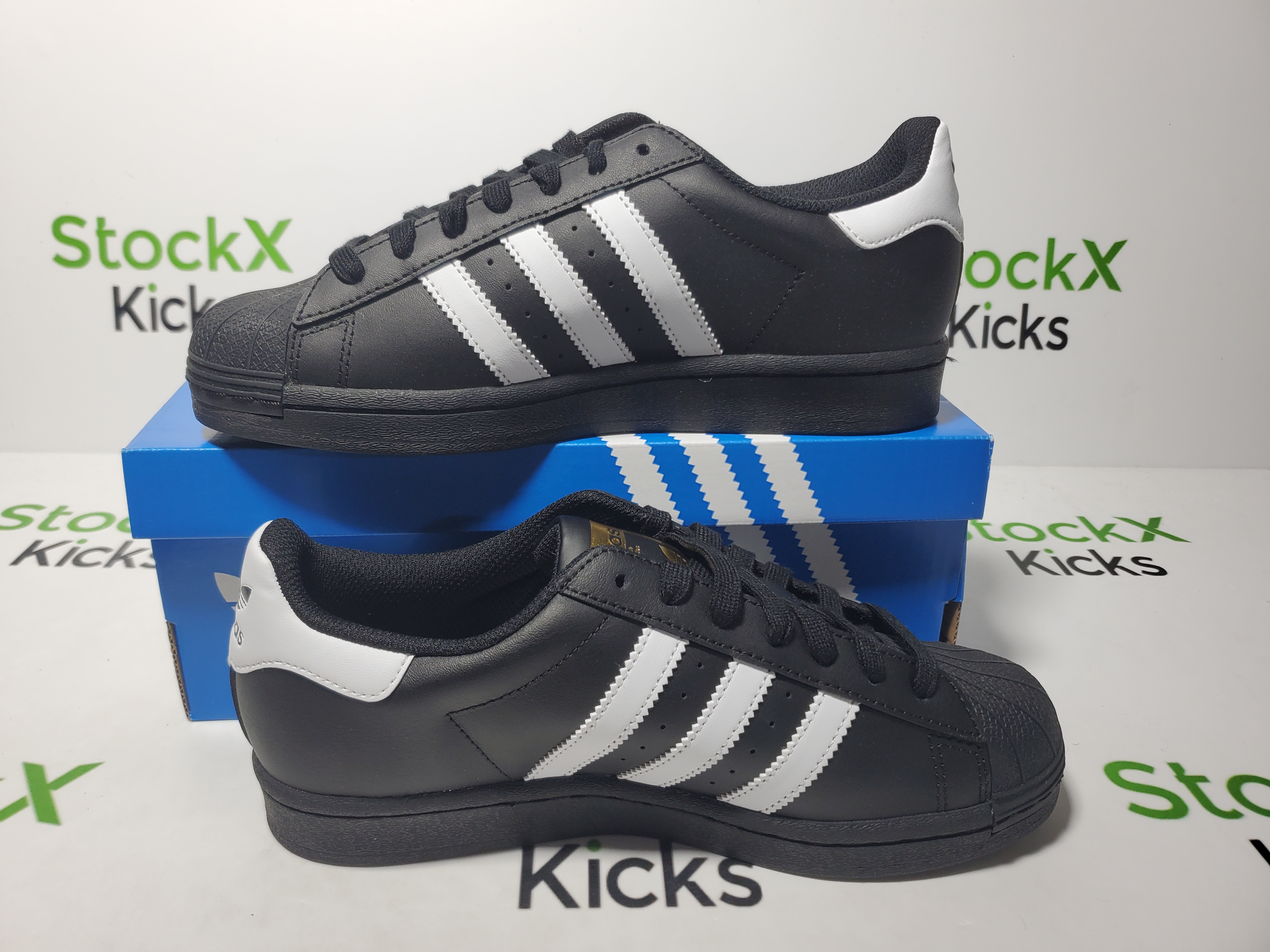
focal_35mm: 26
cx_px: 635
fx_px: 954
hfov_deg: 67.3
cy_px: 476
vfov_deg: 53.1
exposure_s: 1/404
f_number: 1.5
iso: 50
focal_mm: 4.3
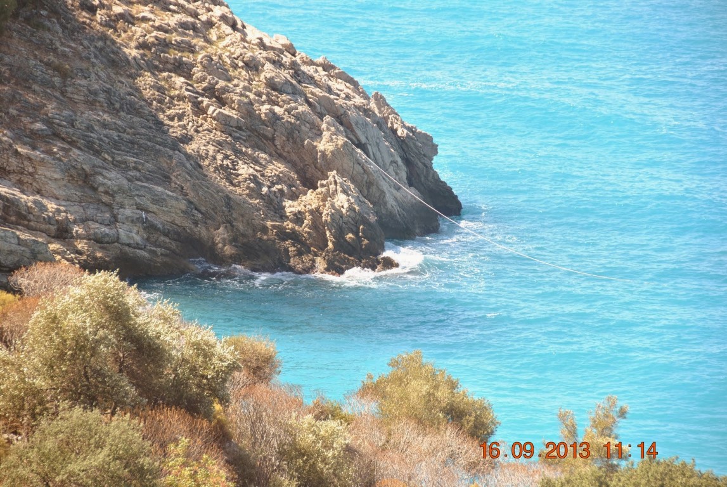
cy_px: 244
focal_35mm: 195
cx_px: 364
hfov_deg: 10.5
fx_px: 3943
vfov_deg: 7.1
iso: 200
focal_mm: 130
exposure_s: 1/320
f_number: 5.6
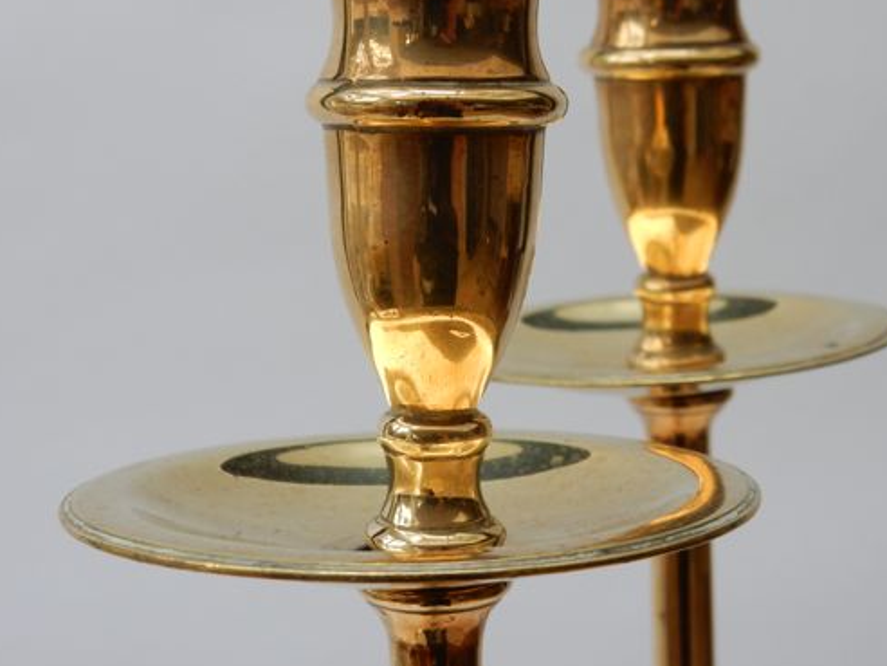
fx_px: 1999
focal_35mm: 78
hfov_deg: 25.0
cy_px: 260
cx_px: 507
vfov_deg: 18.9
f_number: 4.5
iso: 200
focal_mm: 10.7
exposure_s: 1/20
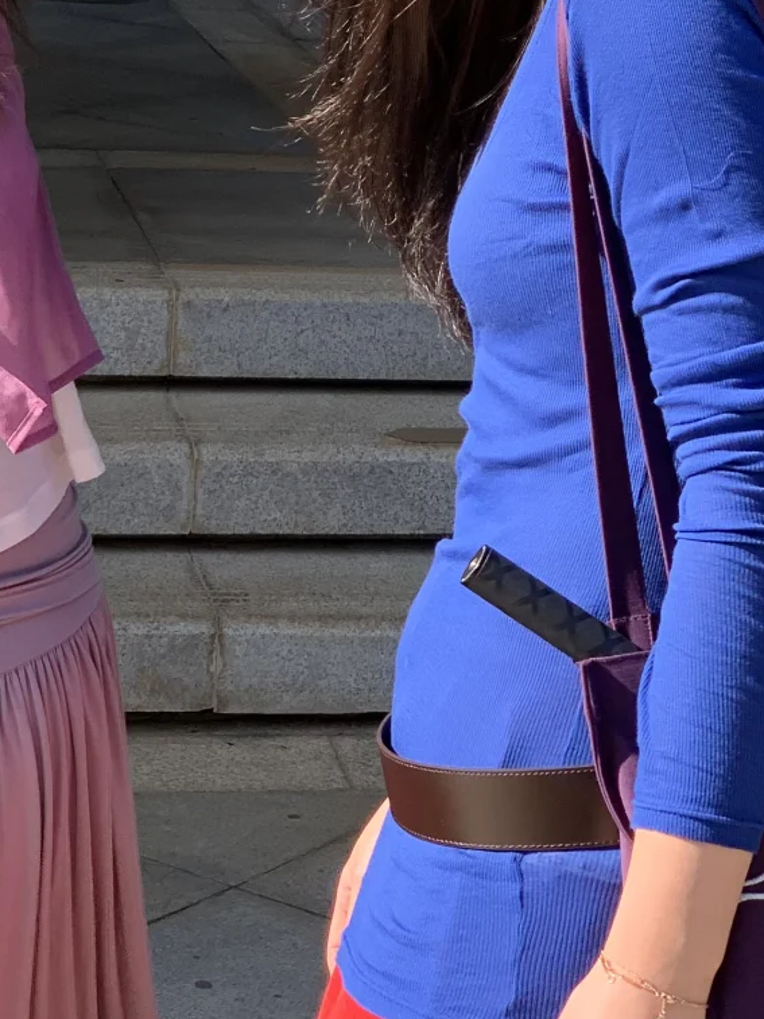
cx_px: 633
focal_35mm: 99
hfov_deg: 14.8
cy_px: 229
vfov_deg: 19.7
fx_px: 2913
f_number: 2.4
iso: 16
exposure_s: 1/366
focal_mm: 6
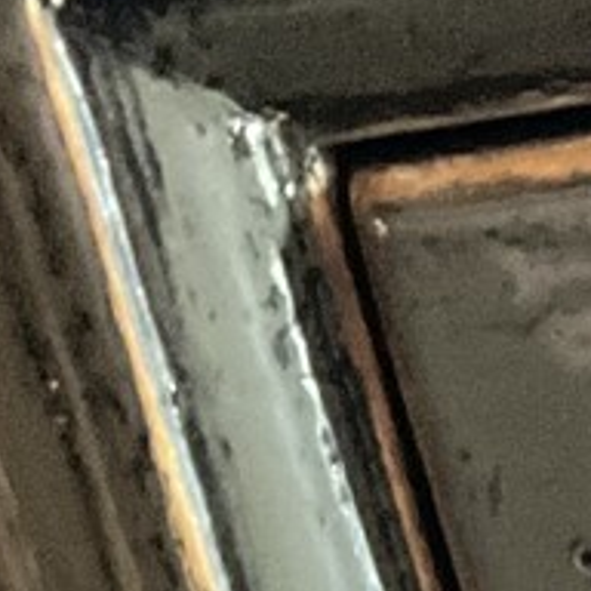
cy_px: 1342
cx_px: 1667
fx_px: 3438
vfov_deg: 9.0
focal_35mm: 178
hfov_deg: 8.5
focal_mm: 3
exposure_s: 1/25
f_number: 1.8
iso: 500
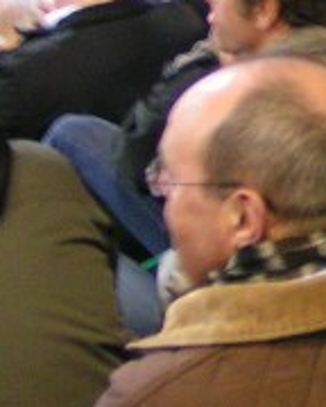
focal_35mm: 165
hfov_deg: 8.7
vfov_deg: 11.6
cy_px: 11
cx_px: 709
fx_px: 1990
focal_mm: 5.8
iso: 200
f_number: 2.8
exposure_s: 1/13
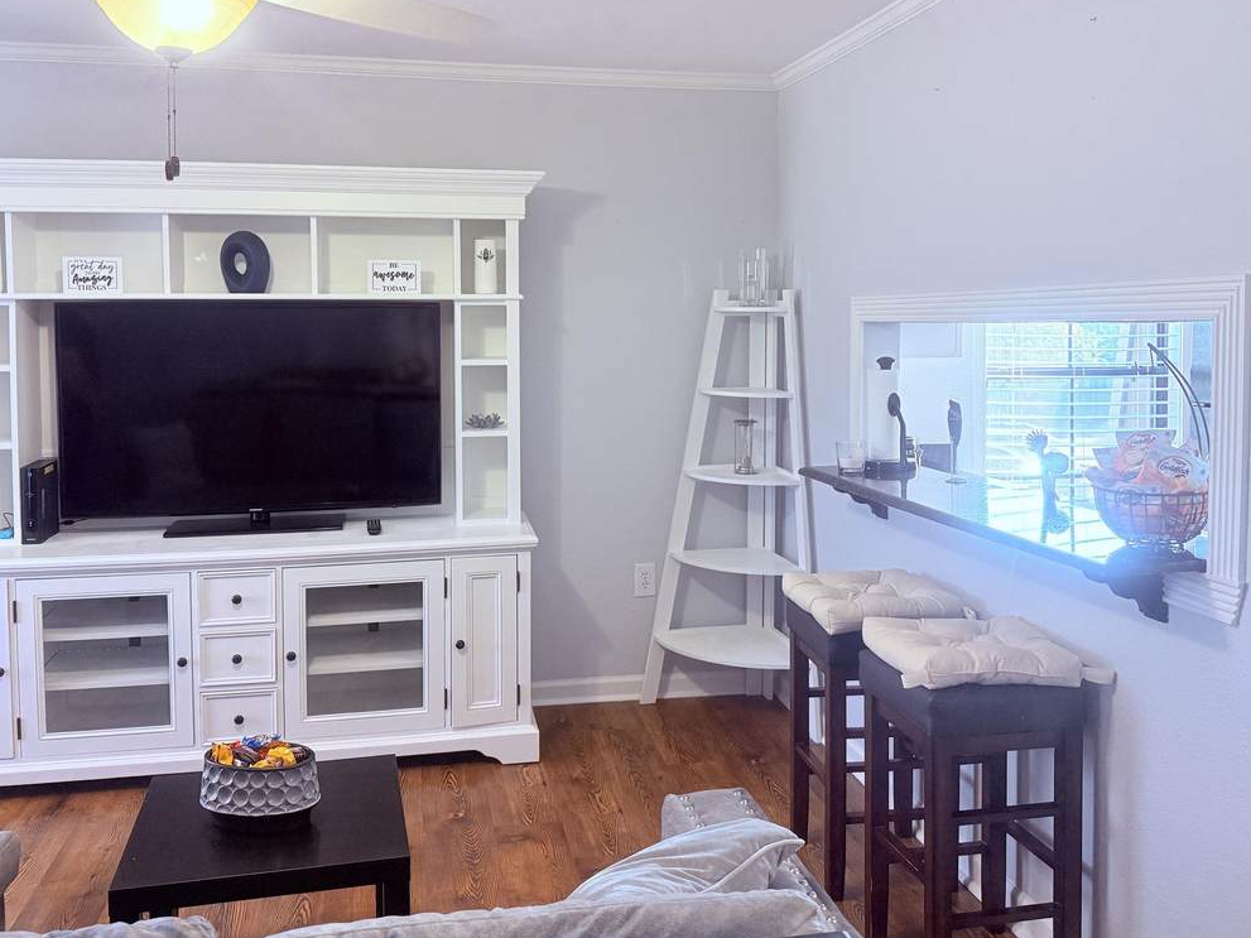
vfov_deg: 45.1
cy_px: 367
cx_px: 624
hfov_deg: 58.4
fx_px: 1120
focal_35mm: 31
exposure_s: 1/120
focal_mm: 6.76
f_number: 1.78
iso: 320
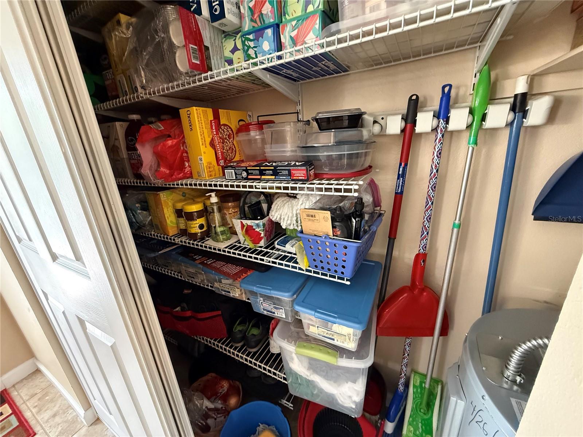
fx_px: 236
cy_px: 218
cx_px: 292
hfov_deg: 102.1
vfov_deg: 85.7
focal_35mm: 14
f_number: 2.2
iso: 800
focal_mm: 2.22
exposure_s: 1/60
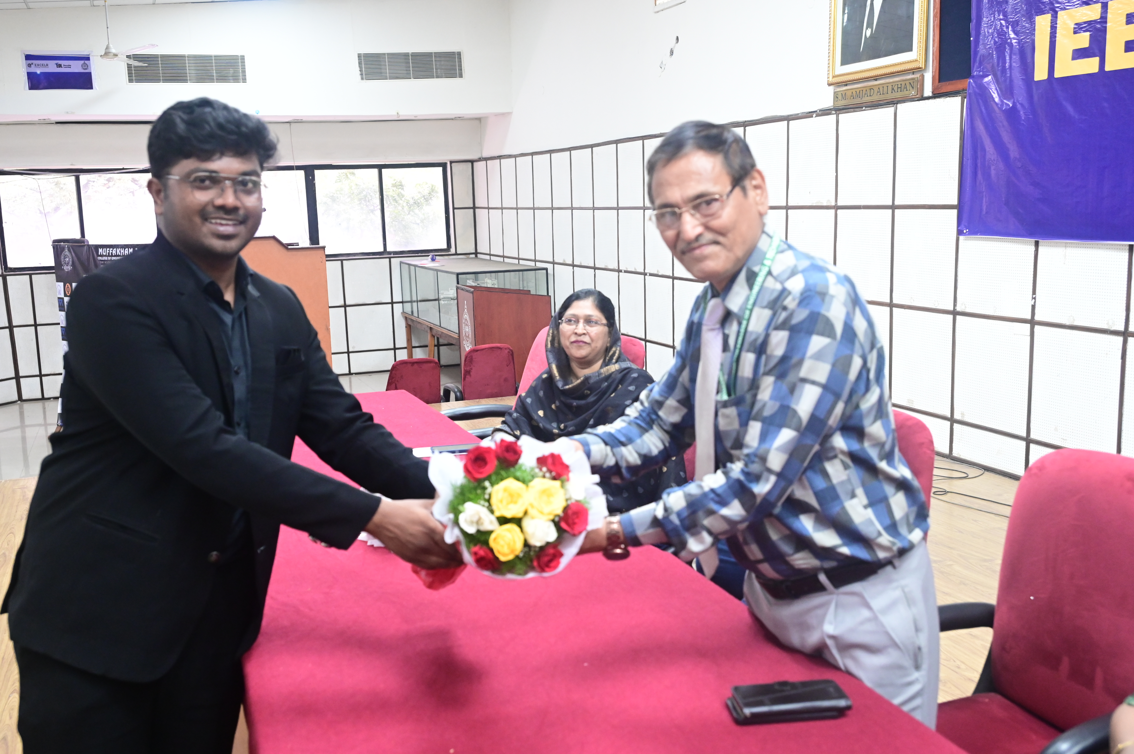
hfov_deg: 54.5
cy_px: 377
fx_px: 1102
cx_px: 567
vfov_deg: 37.8
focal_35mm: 35
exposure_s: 1/125
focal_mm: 35
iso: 5000
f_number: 4.5
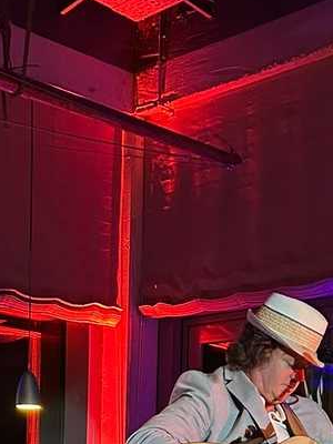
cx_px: 162
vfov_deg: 21.5
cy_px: 542
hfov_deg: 17.6
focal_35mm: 84
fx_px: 1077
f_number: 1.5
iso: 400
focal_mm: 5.7
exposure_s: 1/37
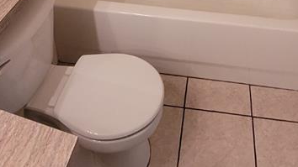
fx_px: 324
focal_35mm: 41
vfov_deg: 22.0
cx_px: 185
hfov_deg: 49.0
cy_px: -107
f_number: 2.2
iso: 250
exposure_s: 1/60
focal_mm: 1.74
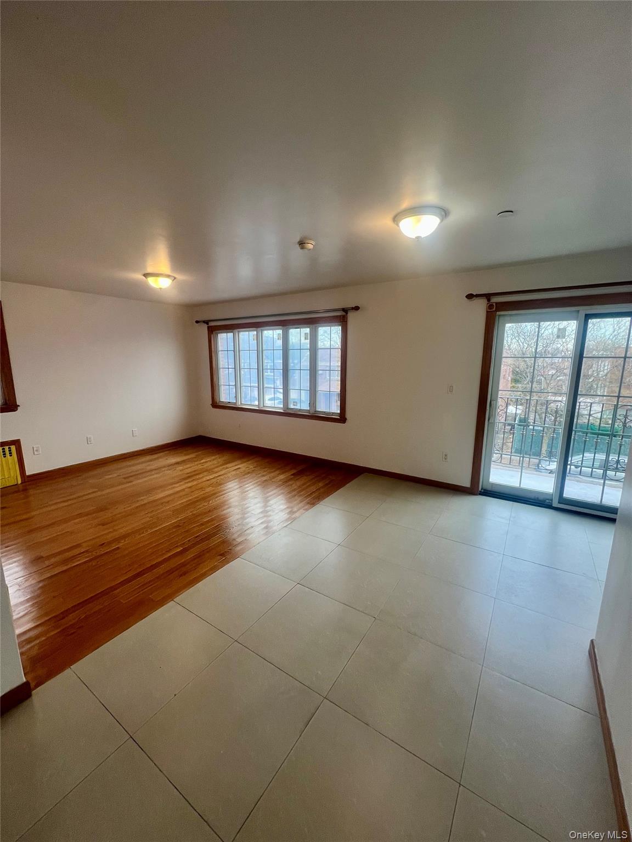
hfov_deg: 89.9
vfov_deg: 106.2
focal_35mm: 13
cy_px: 421
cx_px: 316
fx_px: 316
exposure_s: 1/120
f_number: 1.8
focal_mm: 1.57
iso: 64
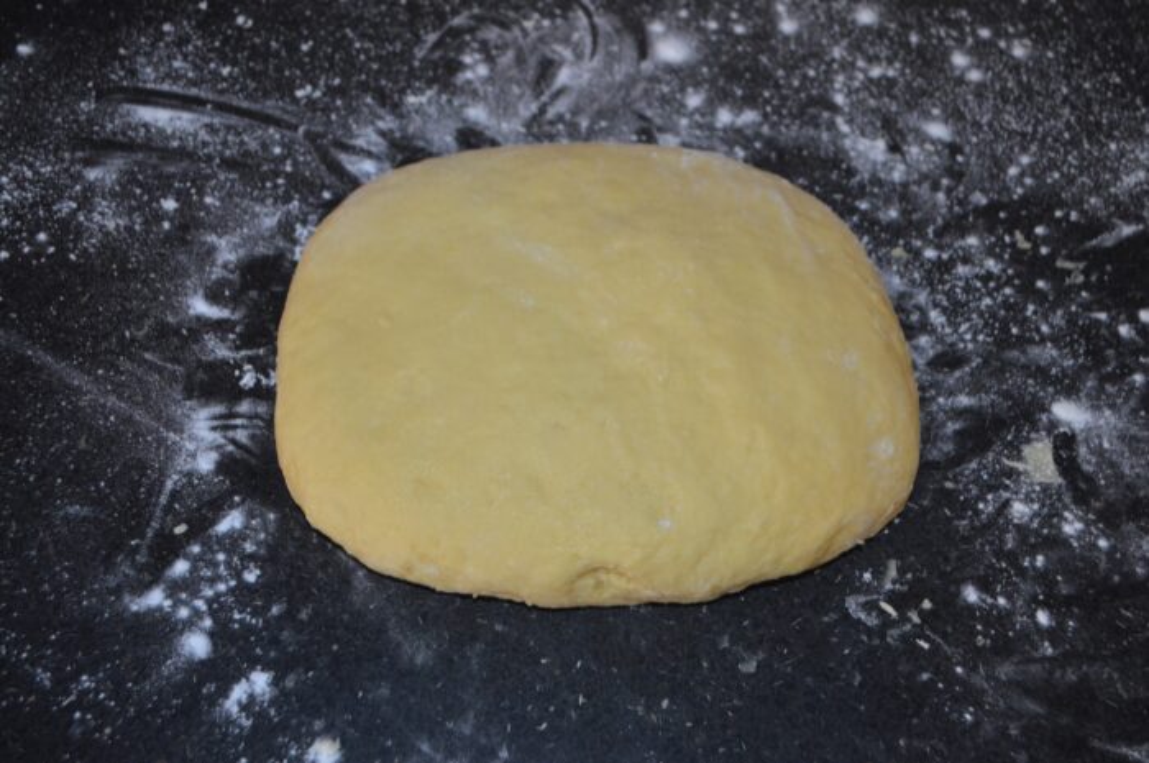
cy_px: 382
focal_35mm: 42
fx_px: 1339
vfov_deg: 31.8
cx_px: 574
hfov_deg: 46.4
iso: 400
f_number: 4.5
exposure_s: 1/60
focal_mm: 28
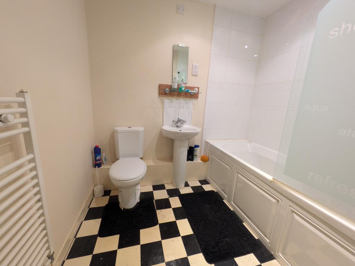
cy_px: 133
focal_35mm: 14
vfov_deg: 85.7
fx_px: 144
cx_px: 178
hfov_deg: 102.0
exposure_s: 1/25
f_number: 2.2
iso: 127
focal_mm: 1.83
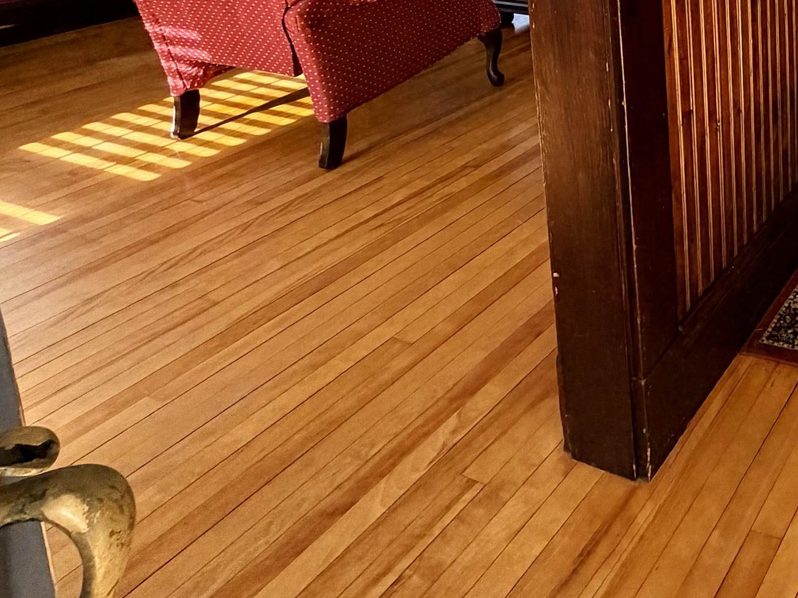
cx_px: 902
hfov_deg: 42.1
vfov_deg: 35.1
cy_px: -99
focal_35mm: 33
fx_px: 761
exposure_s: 1/121
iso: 160
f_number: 2.2
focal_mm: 2.22
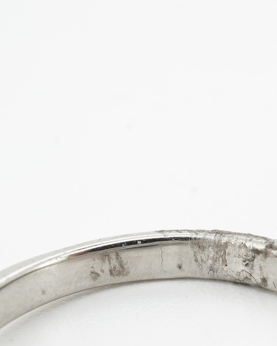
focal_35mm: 96
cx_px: 193
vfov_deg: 19.9
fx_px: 984
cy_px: 234
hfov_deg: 16.0
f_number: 22
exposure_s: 1/80
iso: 200
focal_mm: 30
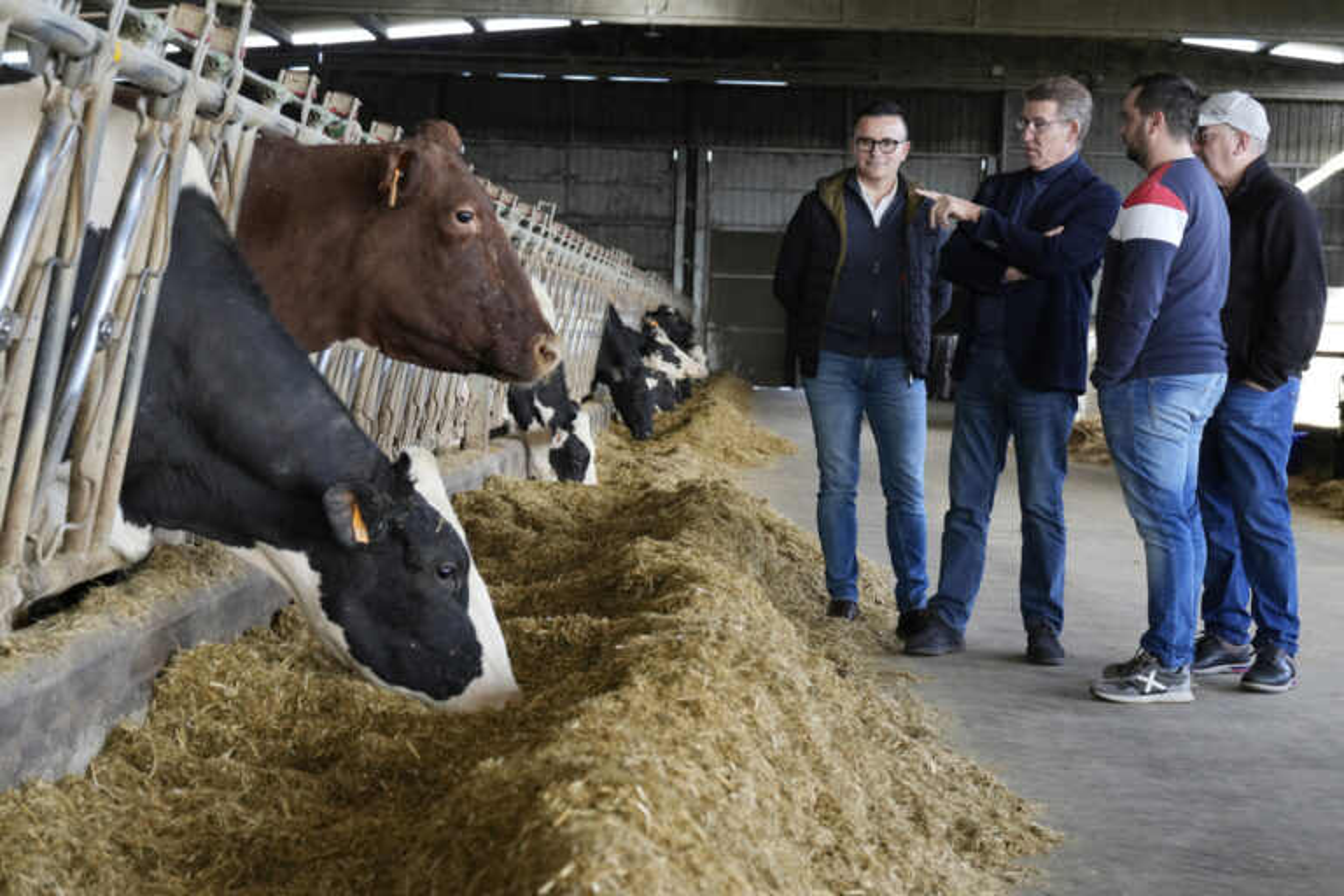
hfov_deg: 28.8
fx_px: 2613
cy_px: 448
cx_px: 672
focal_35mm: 70
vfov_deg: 19.5
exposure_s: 1/320
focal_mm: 70
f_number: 6.3
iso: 1600
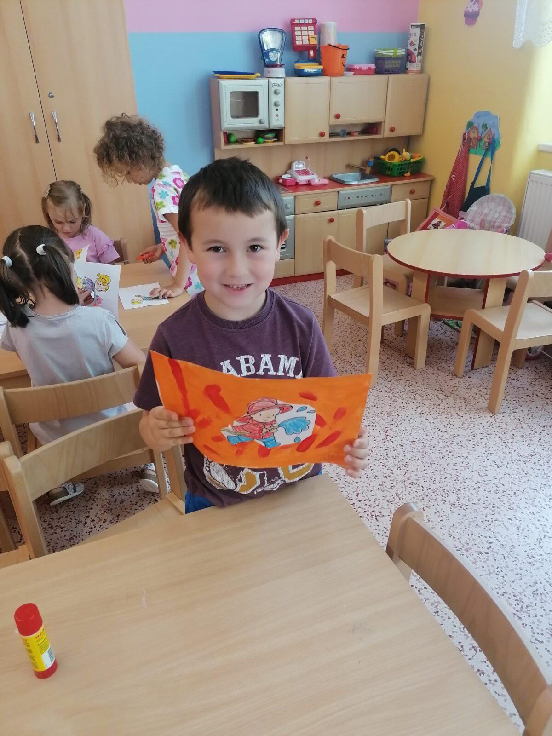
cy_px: 368
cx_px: 276
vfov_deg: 65.3
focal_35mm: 27
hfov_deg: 51.4
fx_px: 574
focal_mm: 4.75
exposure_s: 1/100
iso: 200
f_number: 1.8
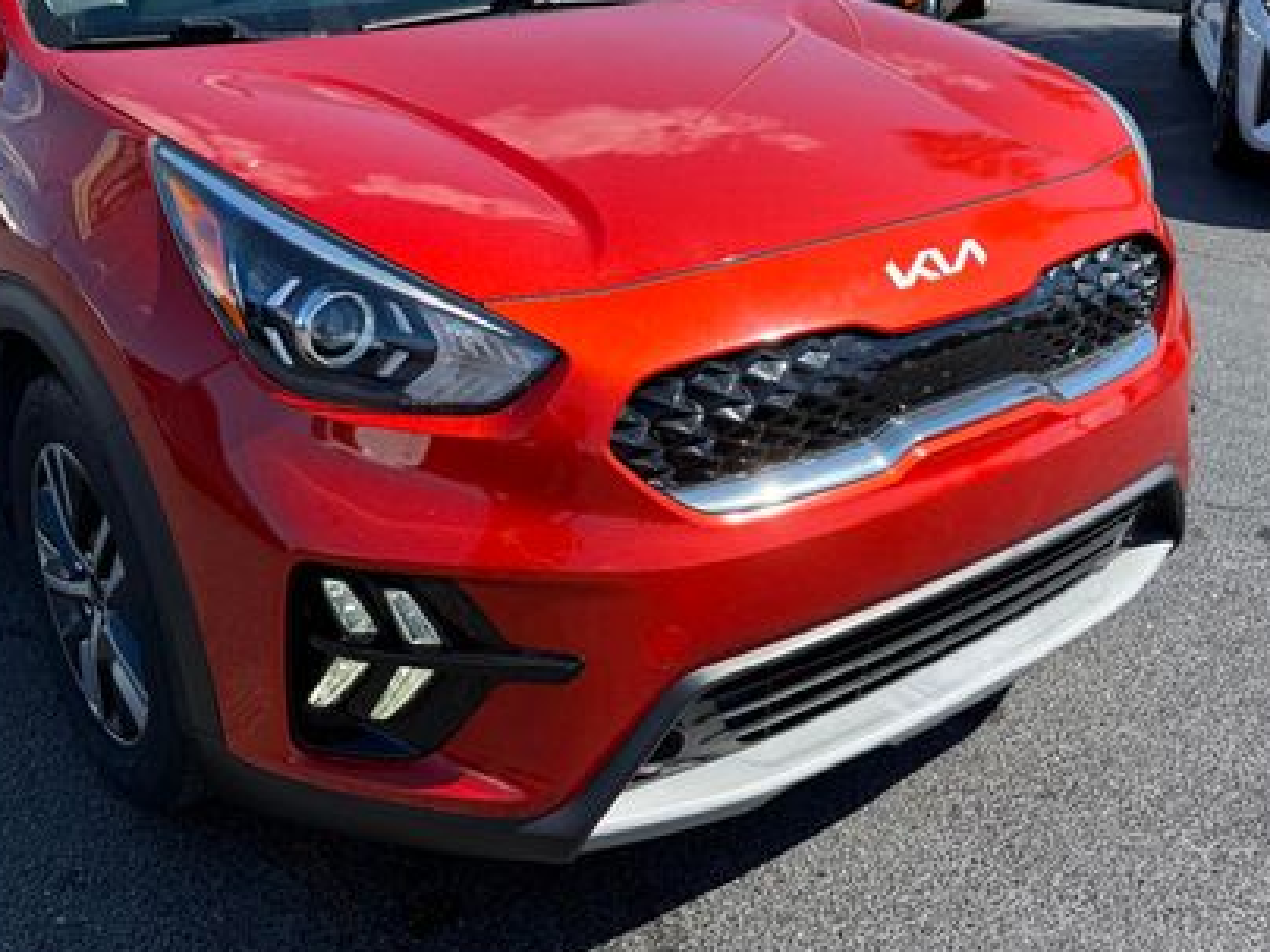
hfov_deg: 48.7
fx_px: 1394
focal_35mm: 38
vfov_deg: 37.4
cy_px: 339
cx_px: 509
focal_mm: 6.76
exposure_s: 1/2907
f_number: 1.78
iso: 80
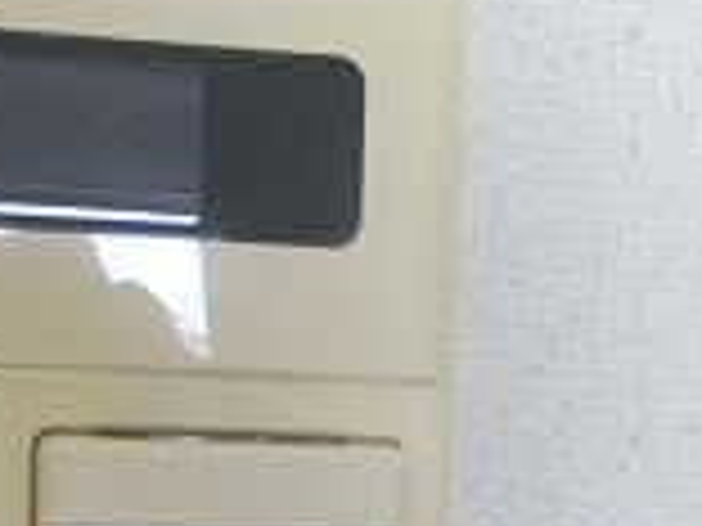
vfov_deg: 14.2
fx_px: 2069
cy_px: 573
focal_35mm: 102
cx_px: 428
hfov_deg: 19.2
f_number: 3.5
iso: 800
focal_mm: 4.5
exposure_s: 1/100
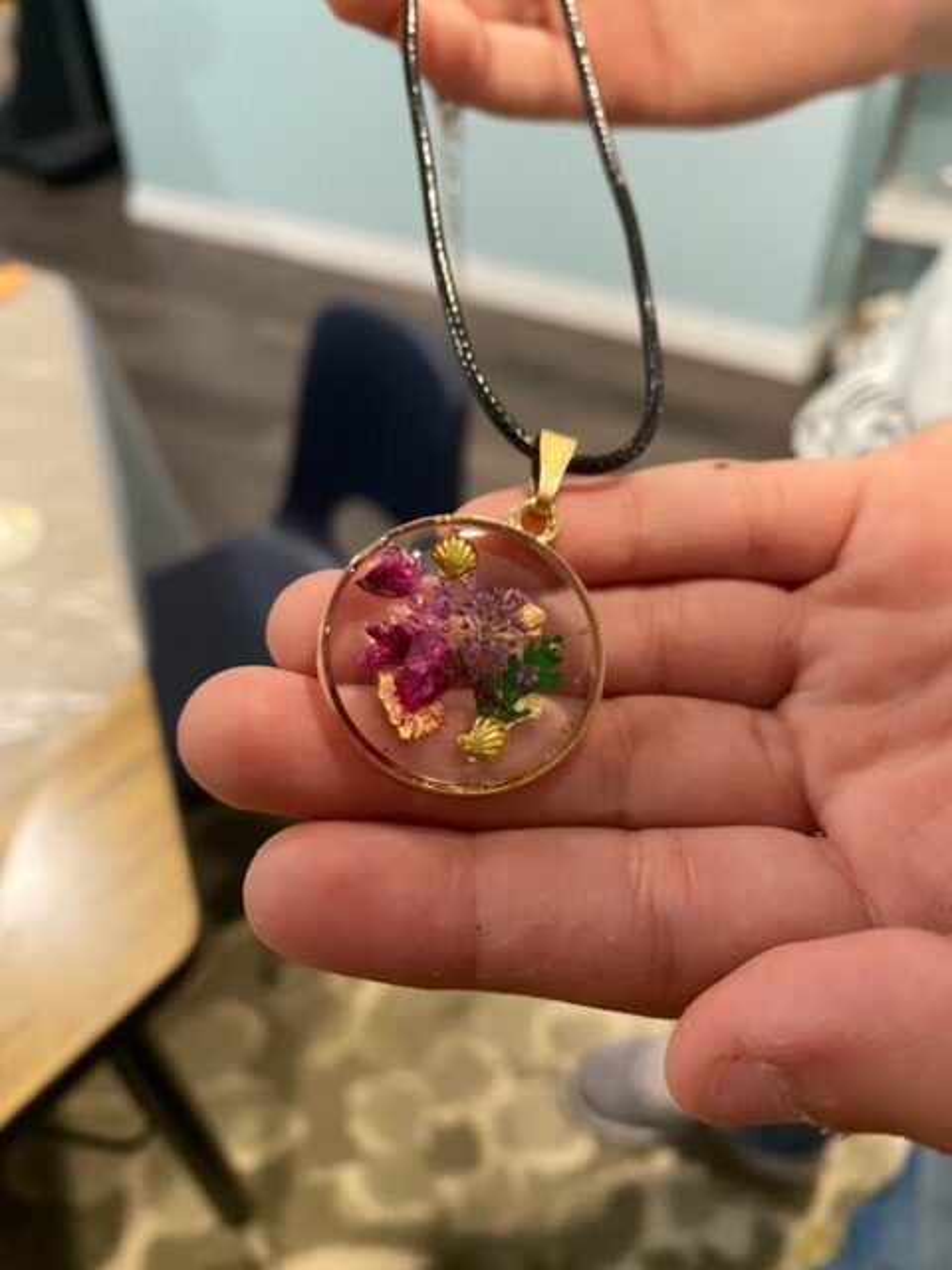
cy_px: 635
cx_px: 476
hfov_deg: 53.1
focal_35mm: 26
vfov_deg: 67.3
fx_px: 953
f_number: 1.8
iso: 500
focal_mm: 4.25
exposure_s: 1/40
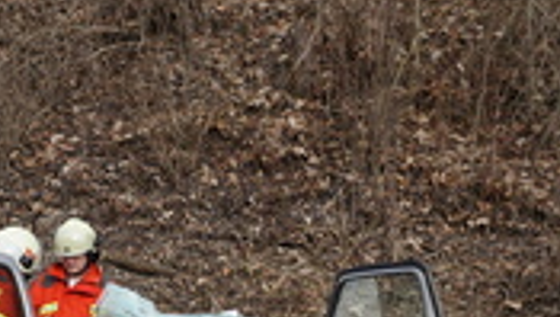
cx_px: 90
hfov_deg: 13.2
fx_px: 2397
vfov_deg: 7.5
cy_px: 285
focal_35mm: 161
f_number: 5.6
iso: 100
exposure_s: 1/250
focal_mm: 45
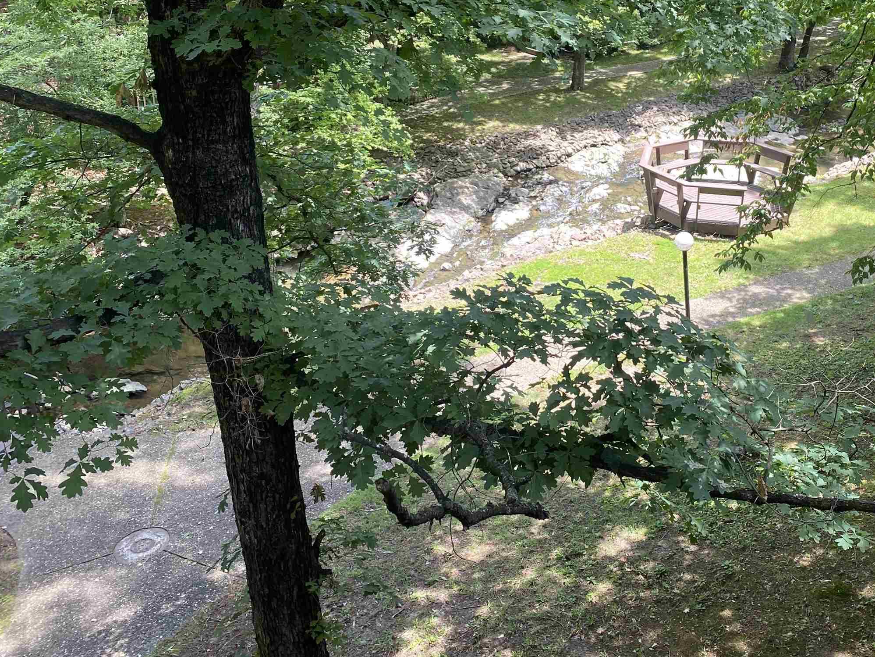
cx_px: 578
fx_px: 1011
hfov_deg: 46.1
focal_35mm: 40
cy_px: 223
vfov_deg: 35.6
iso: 32
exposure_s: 1/122
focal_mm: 4.25
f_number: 1.8
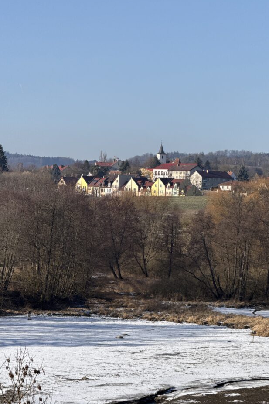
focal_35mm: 138
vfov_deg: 14.9
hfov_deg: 9.9
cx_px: 140
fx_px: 1547
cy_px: 191
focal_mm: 15.66
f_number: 2.8
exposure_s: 1/1271
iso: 50
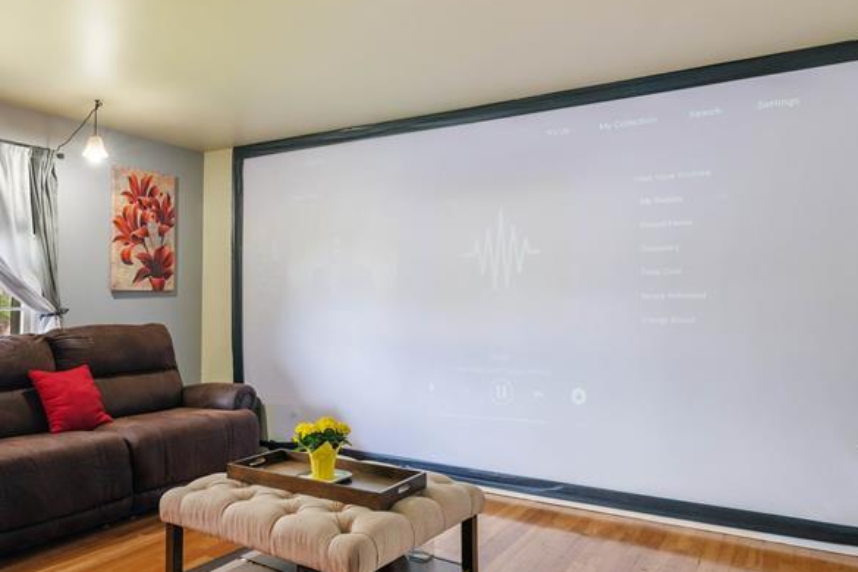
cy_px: 248
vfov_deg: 46.3
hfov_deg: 63.7
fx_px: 667
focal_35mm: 28
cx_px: 282
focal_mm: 16
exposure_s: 1/5
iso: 800
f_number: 8
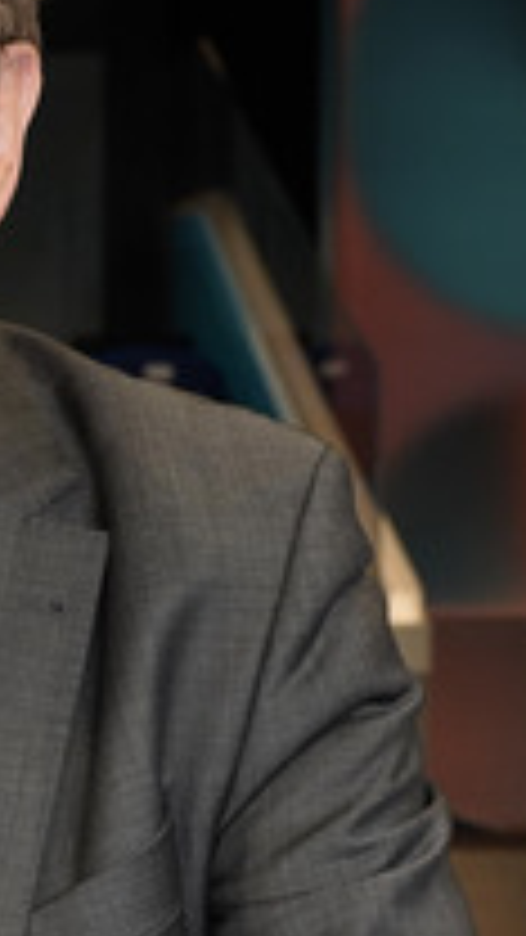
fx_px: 1909
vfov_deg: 27.3
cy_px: 279
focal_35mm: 77
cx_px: -227
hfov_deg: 14.7
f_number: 5.6
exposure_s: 1/160
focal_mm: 34
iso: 2000
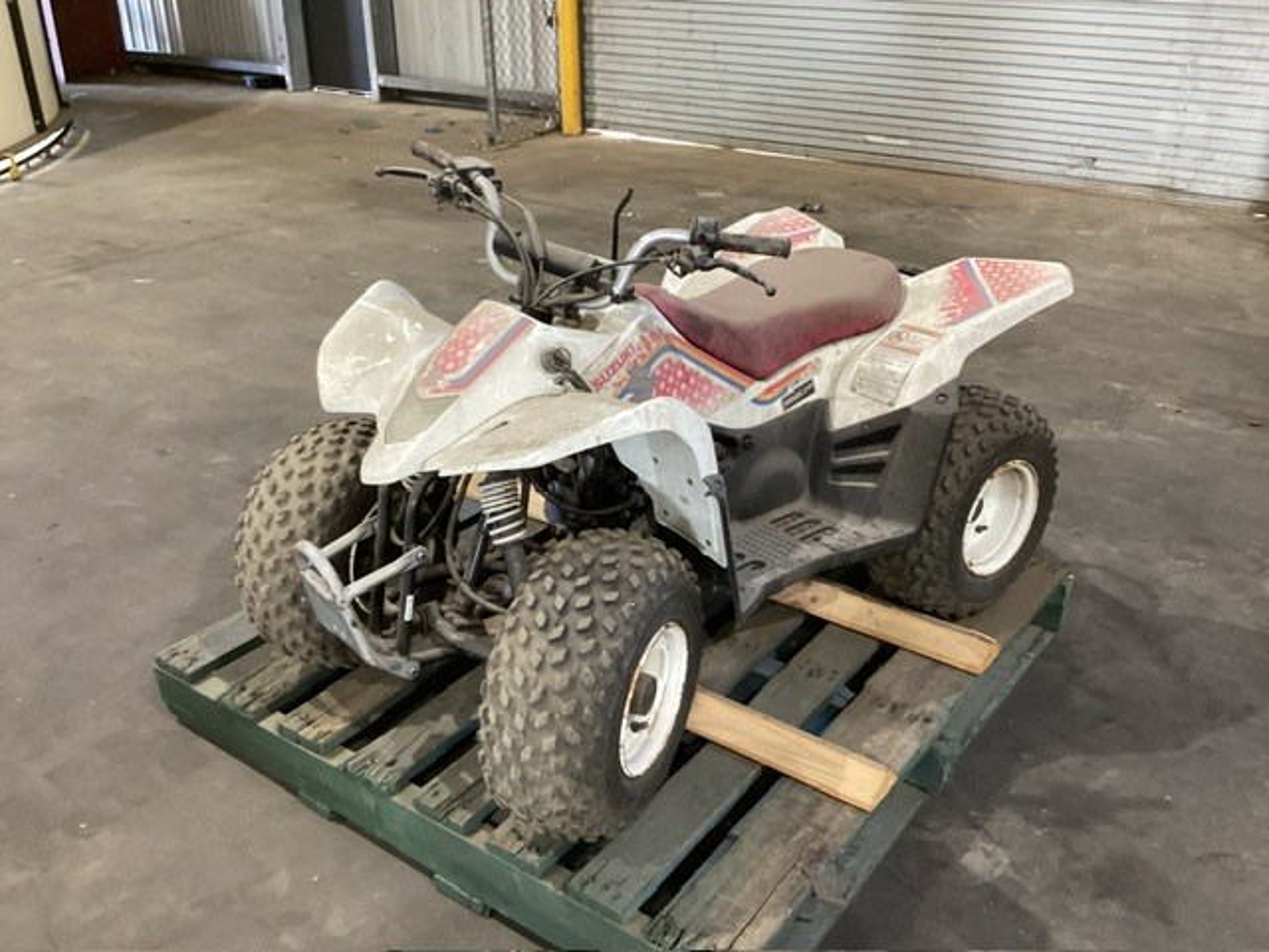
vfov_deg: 45.4
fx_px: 1136
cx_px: 634
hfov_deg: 58.4
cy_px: 476
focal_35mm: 31
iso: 250
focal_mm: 3.3
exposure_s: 1/33
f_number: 2.4
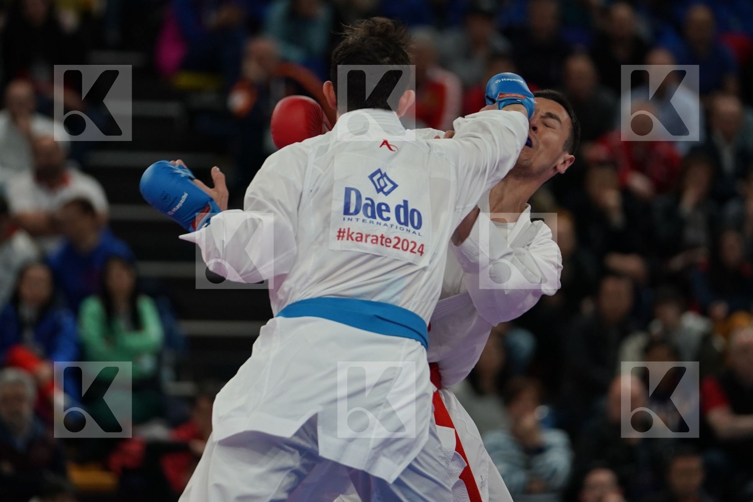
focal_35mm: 279
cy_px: 251
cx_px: 376
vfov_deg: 4.9
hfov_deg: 7.4
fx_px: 5835
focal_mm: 186
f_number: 2.8
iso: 1250
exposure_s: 1/1000
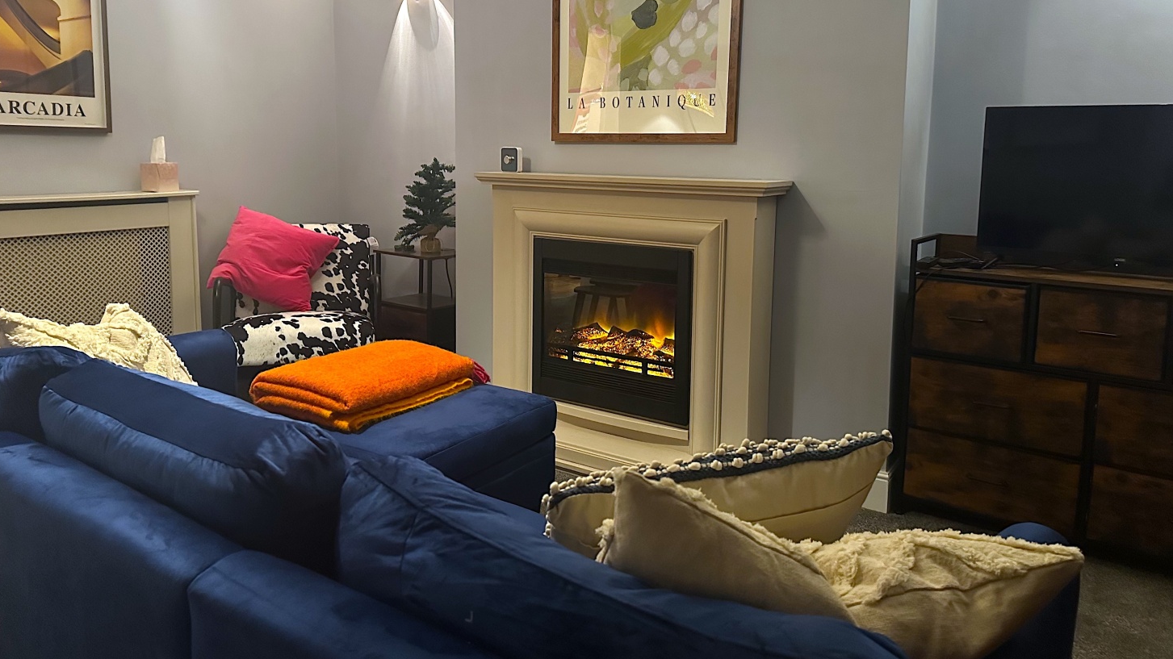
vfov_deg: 42.7
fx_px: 840
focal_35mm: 27
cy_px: 260
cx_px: 589
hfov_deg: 69.9
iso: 1000
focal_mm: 6.86
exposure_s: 1/33
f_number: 1.78
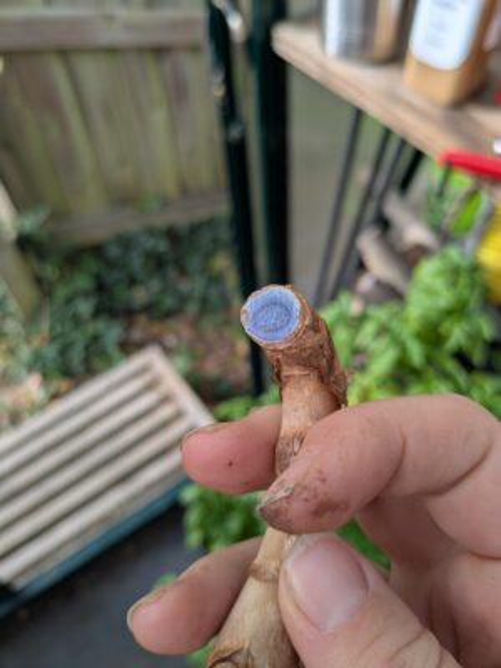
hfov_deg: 51.4
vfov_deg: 65.3
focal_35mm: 27
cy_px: 334
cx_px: 250
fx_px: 521
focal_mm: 4.38
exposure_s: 1/166
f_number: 1.73
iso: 28
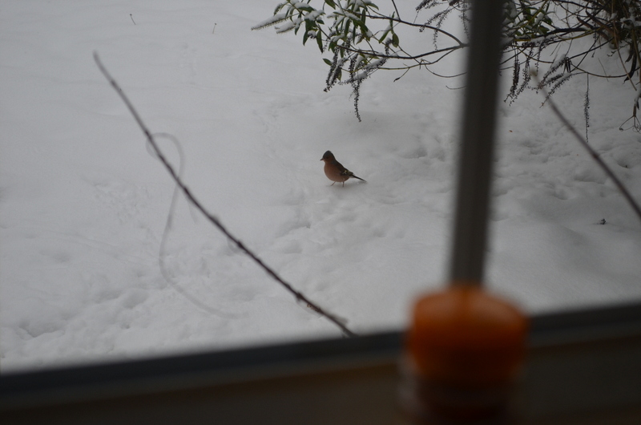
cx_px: 320
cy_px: 212
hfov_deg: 24.7
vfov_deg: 16.5
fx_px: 1466
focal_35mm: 82
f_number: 5.6
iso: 500
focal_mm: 55
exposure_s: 1/1000
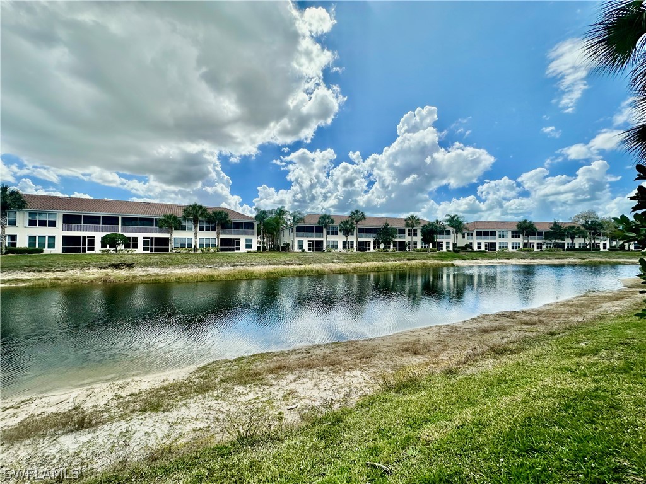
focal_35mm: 14
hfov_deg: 102.1
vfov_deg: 85.7
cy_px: 242
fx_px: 261
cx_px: 323
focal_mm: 2.22
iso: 50
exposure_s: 1/3731
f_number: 2.2
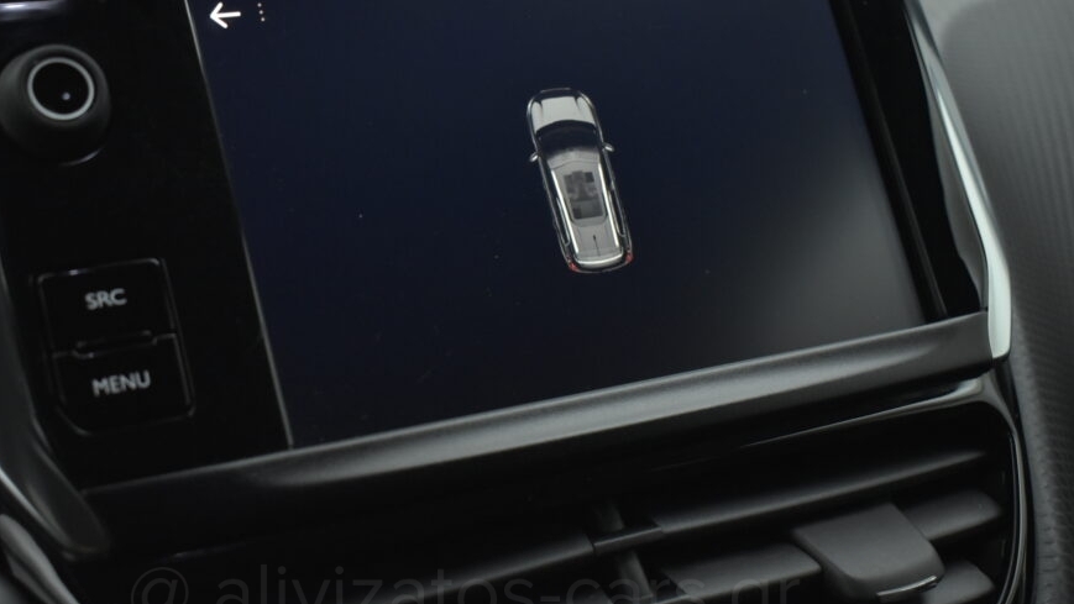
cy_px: 235
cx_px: 463
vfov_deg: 19.1
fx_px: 1794
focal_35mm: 63
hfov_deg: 33.3
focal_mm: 34
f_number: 4.5
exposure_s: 1/125
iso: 1600
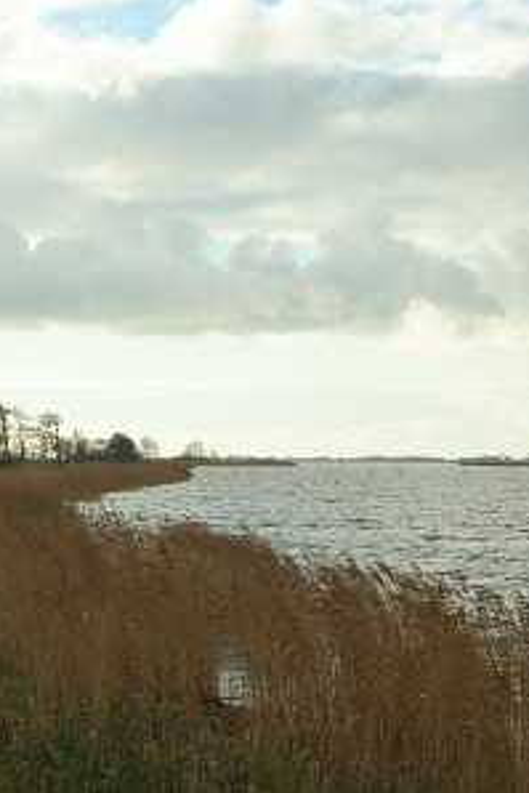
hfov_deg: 17.1
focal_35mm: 80
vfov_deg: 25.4
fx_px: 1761
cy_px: 395
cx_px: 231
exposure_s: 1/750
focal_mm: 35
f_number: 8
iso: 400
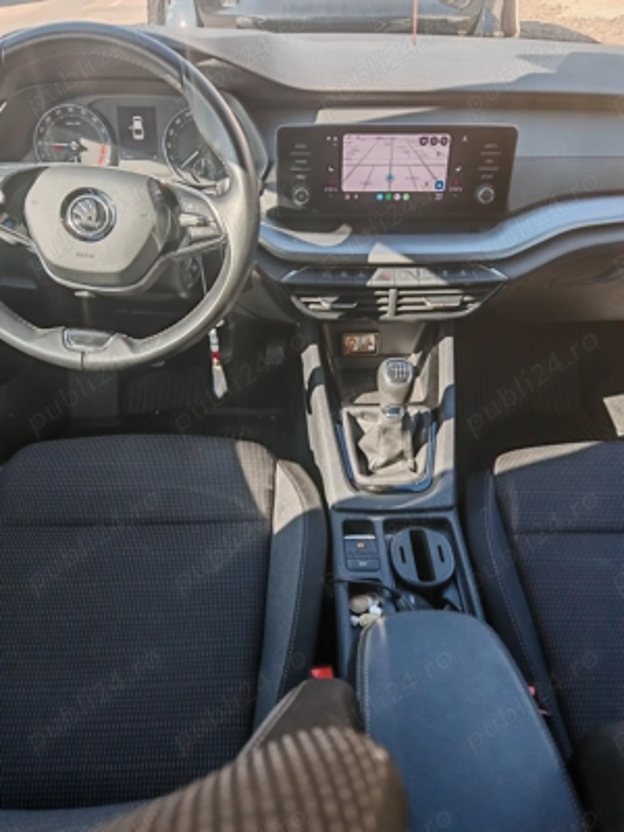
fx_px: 649
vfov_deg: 65.3
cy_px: 416
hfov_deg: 51.4
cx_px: 312
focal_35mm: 27
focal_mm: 6.67
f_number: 1.9
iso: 50
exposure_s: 1/140
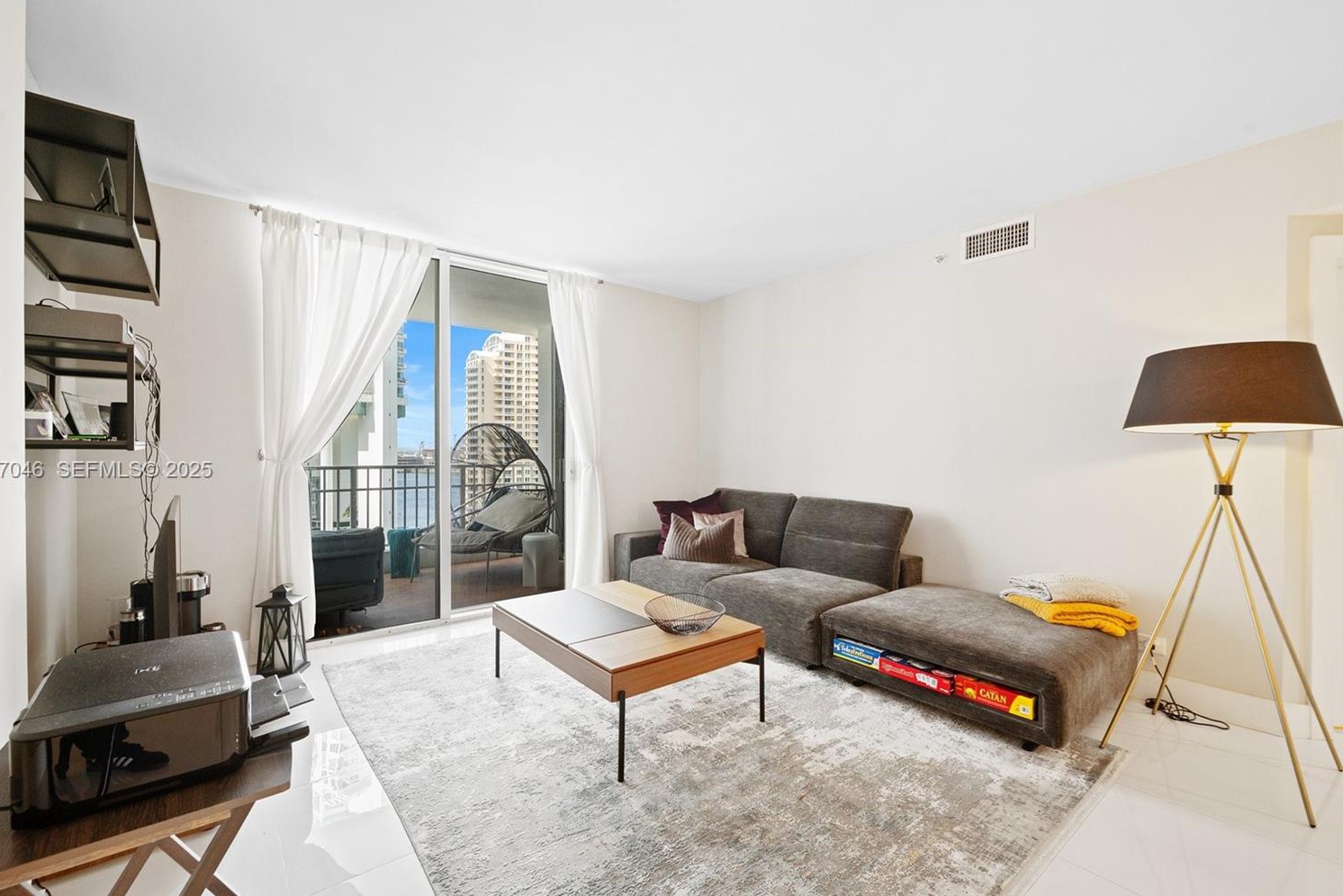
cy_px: 471
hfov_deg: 100.4
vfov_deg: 77.3
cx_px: 652
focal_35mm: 15
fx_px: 560
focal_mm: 14
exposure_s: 1/10
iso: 200
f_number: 8
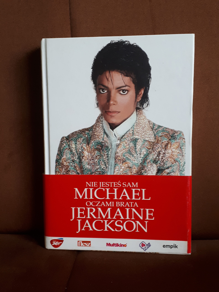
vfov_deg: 65.3
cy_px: 146
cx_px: 110
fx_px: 228
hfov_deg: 51.4
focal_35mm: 27
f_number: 1.9
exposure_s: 1/25
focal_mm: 3.6
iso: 160
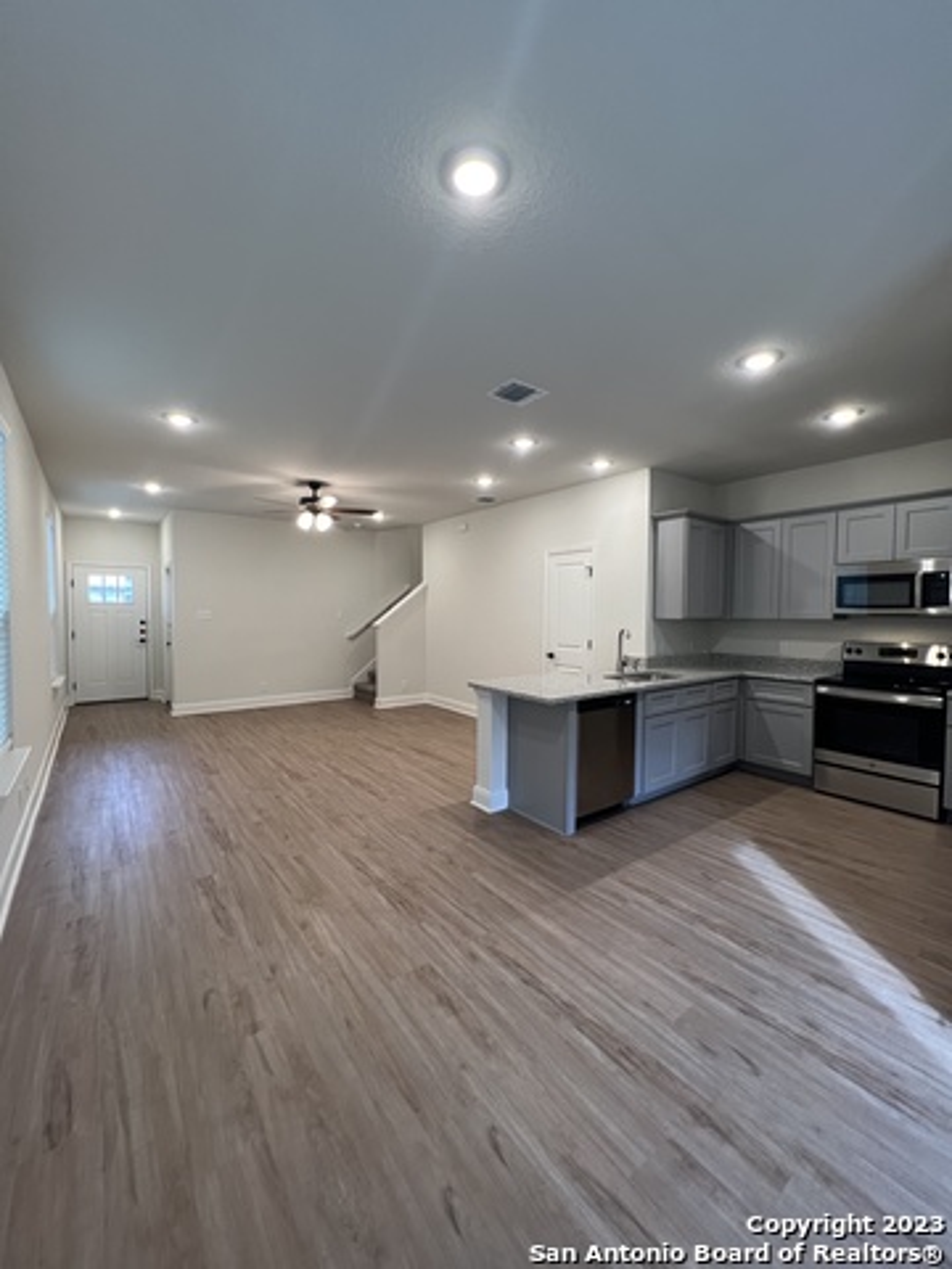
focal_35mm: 13
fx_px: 477
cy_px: 634
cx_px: 476
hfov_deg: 89.9
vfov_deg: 106.2
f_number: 1.8
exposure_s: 1/120
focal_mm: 1.57
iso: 160
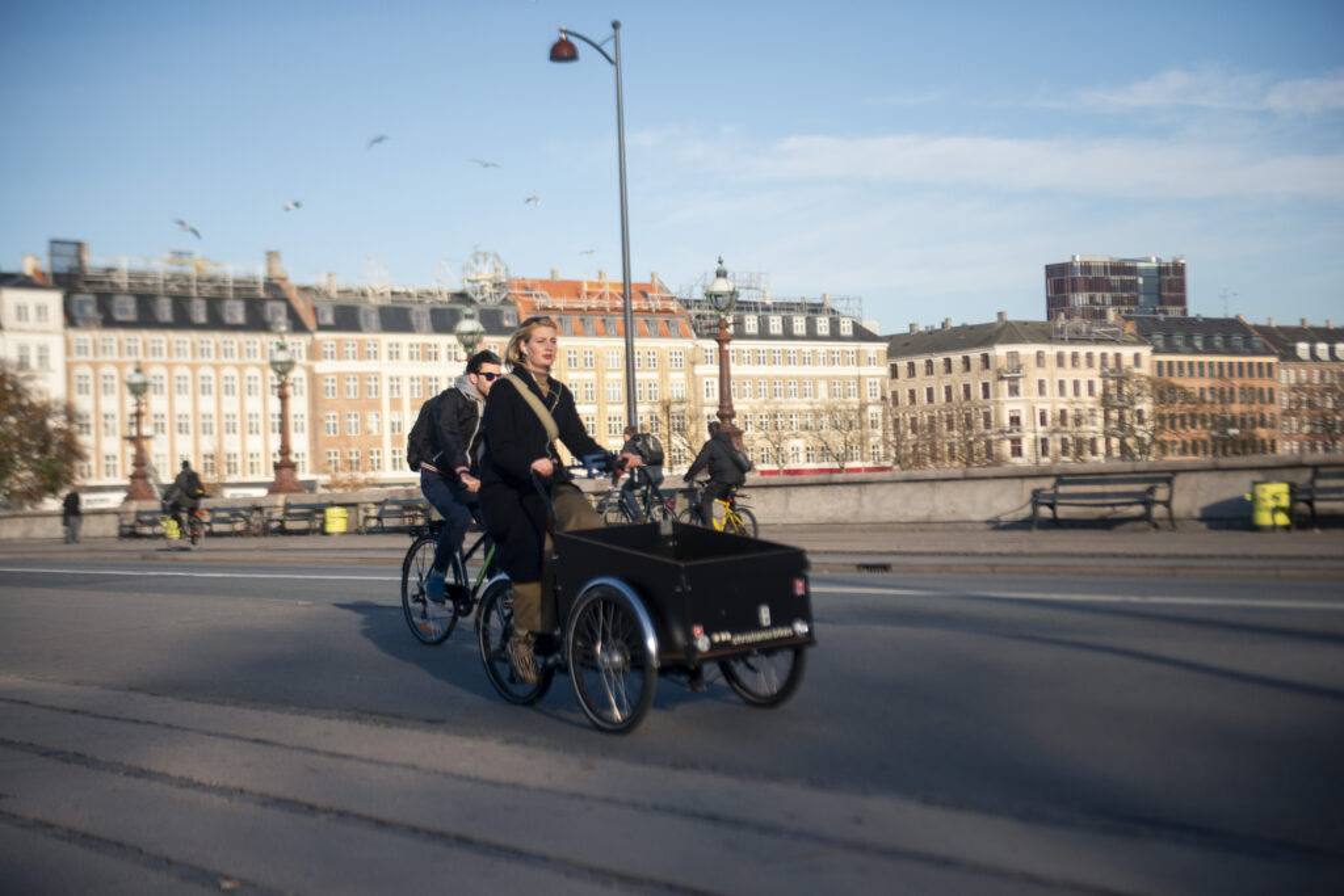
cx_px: 672
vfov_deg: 23.4
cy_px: 448
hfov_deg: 34.5
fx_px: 2165
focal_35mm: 58
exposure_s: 1/8000
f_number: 2.8
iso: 500
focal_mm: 58
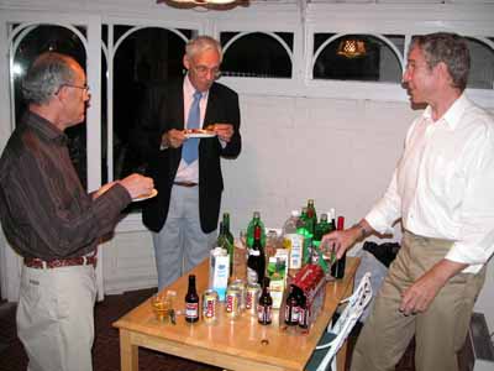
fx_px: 485
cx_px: 247
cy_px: 186
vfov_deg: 41.8
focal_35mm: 34
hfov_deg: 54.0
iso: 200
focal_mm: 8.9
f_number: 2.8
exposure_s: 1/60
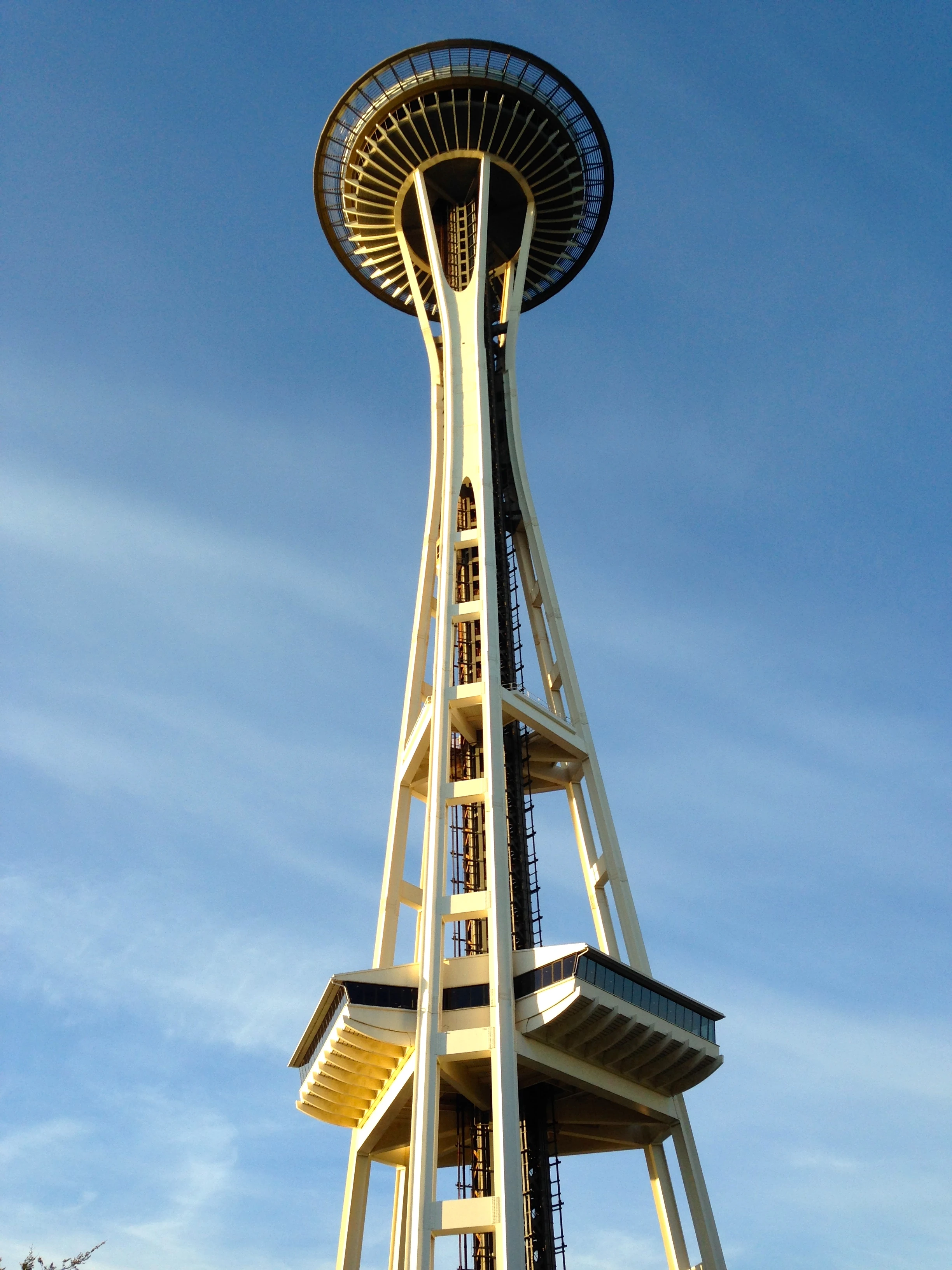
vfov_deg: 55.4
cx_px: 476
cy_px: 635
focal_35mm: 33
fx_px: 1210
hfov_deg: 42.9
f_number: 2.4
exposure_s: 1/616
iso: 50
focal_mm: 4.12
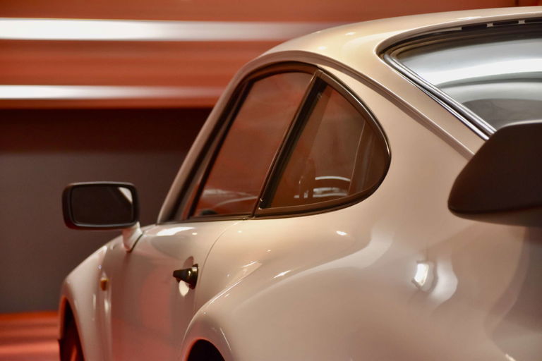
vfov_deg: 11.7
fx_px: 1761
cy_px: 180
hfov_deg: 17.5
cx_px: 271
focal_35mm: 117
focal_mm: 78
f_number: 5.3
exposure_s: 1/60
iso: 900
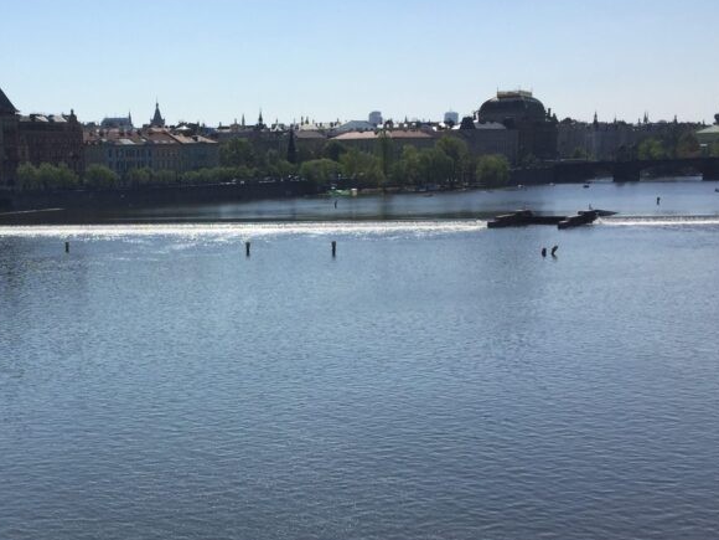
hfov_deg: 34.7
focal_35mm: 54
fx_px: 1122
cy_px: 346
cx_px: 174
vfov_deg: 26.9
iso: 32
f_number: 2.2
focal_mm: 4.15
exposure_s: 1/4950
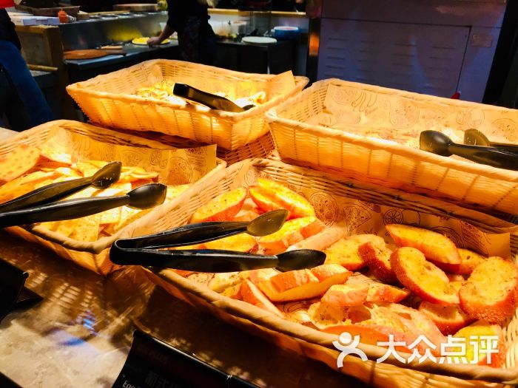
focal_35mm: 28
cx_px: 259
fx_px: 419
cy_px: 194
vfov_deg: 49.7
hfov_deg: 63.4
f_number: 1.8
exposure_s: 1/100
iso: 40
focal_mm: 3.99
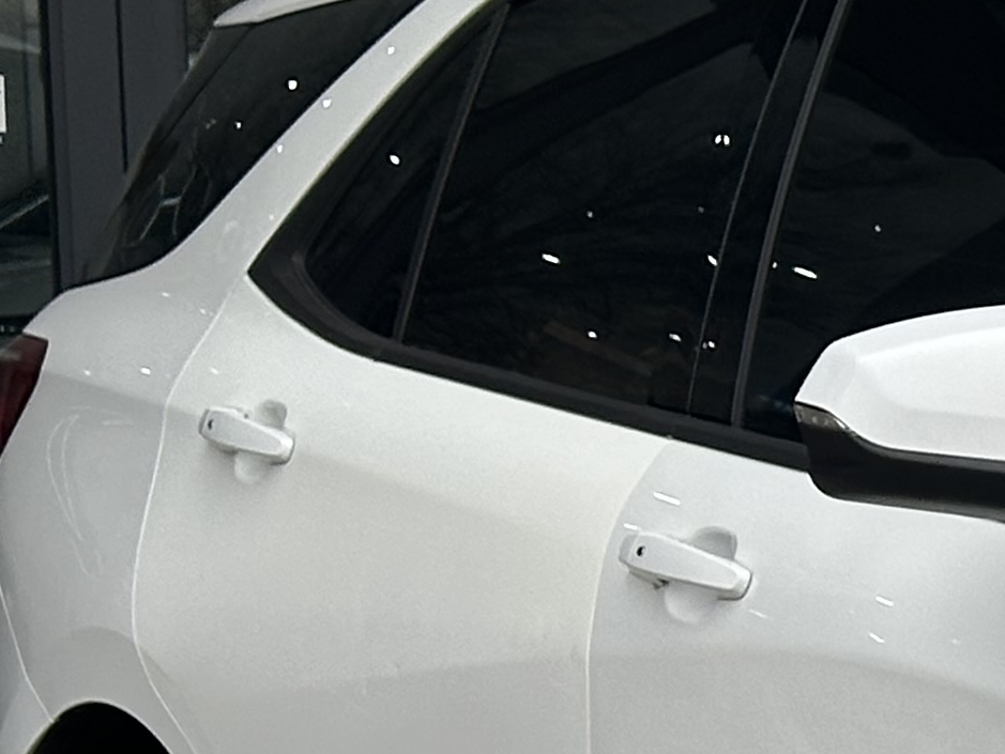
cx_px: 1903
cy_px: 1012
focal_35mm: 206
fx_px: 5983
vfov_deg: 7.1
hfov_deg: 9.1
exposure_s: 1/791
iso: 64
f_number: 1.78
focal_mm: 6.86
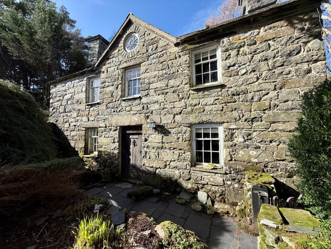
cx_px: 166
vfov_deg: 85.7
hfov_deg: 102.1
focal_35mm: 14
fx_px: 134
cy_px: 124
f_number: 2.2
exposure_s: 1/1068
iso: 50
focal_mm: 2.22
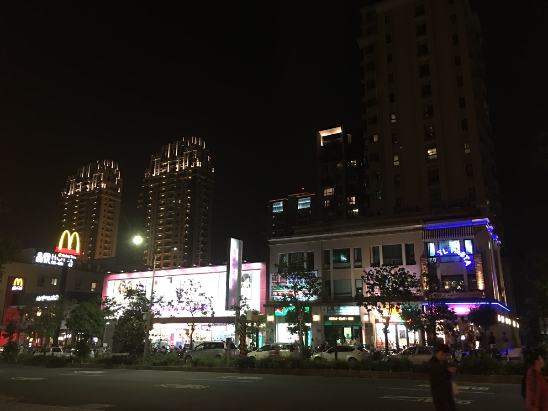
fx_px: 459
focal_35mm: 29
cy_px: 206
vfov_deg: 48.2
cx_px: 274
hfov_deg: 61.7
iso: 50
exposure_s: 1/4
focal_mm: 4.15
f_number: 2.2
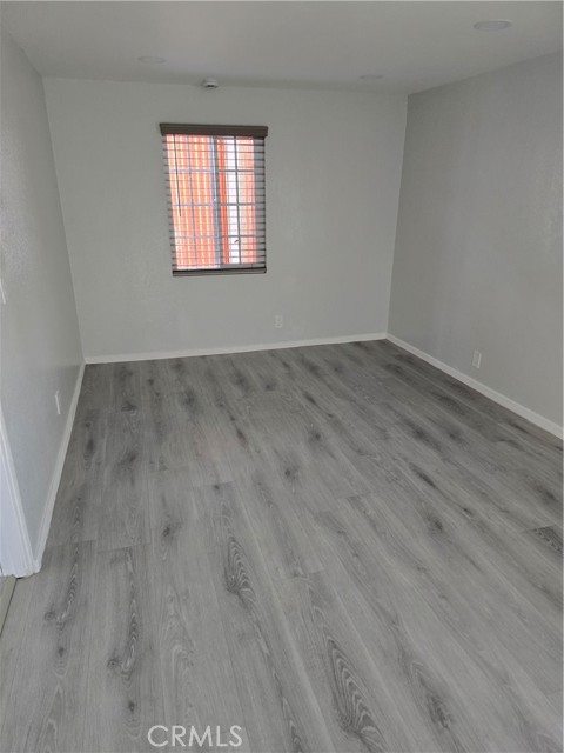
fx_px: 500
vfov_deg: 73.9
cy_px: 376
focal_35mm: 23
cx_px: 282
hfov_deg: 58.9
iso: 320
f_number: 1.7
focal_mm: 6.3
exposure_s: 1/120
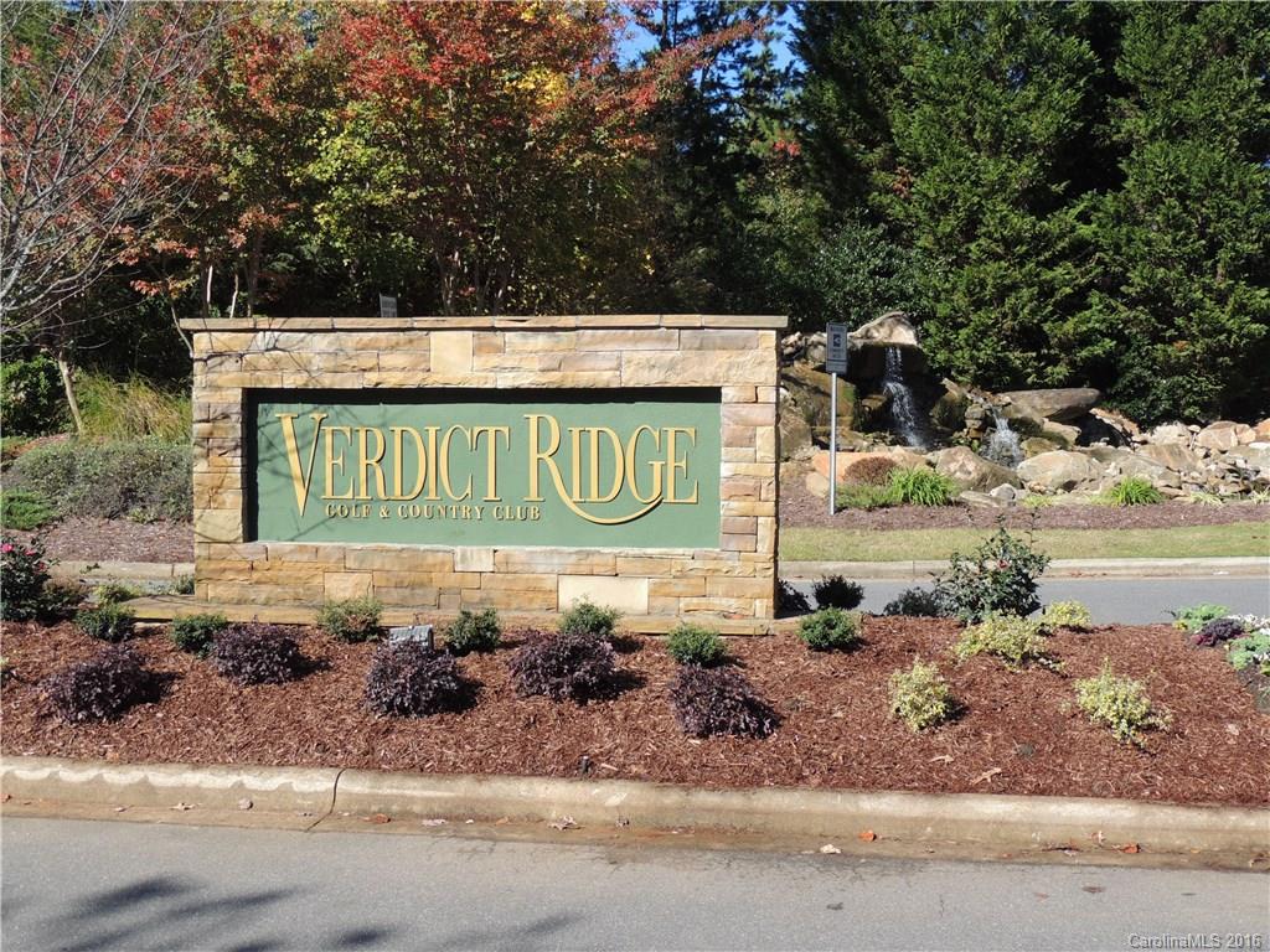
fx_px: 1578
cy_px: 476
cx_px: 635
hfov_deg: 43.9
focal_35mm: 43
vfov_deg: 33.6
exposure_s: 1/800
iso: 100
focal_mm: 7.6
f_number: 3.4
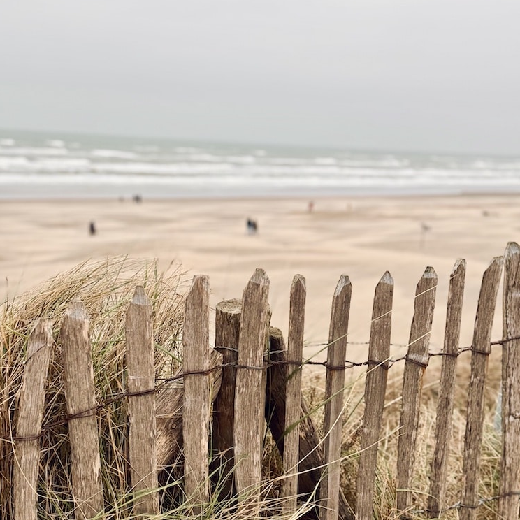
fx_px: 969
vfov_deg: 30.0
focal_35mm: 57
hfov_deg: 30.0
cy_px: 306
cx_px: 260
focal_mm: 6.86
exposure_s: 1/621
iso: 64
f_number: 1.78
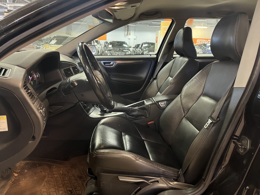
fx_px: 195
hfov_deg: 67.3
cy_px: 98
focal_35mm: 26
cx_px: 130
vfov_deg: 53.1
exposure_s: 1/33
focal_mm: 5.1
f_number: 1.6
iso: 640
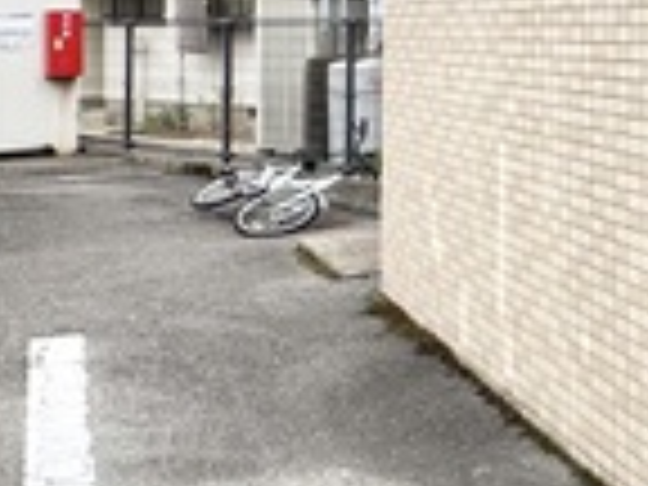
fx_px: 1273
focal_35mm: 68
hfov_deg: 20.5
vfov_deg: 20.9
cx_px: 1156
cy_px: -2
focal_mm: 2.22
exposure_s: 1/602
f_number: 2.2
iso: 40
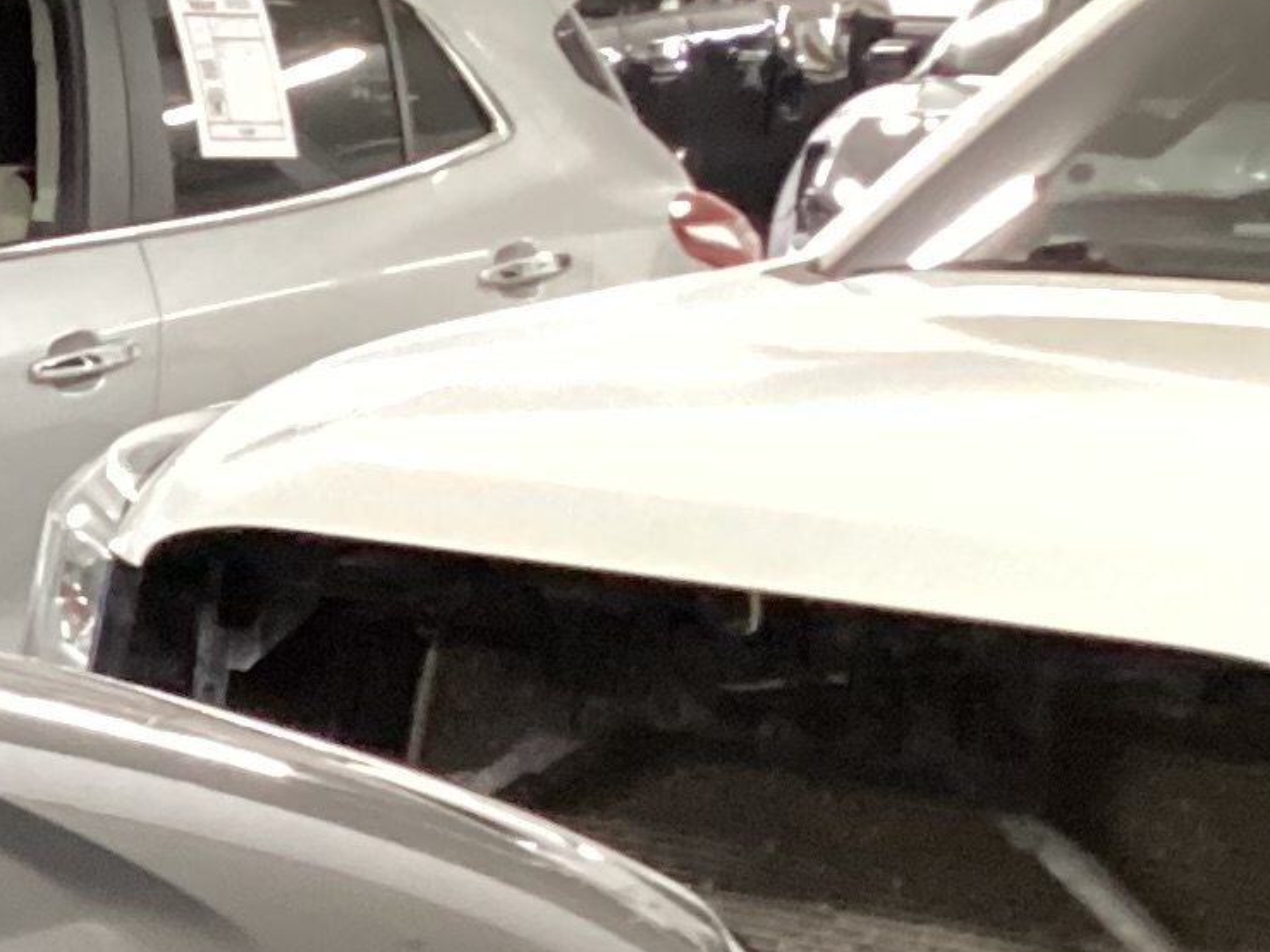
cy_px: 1397
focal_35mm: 137
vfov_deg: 10.5
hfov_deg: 12.4
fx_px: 5025
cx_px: -1433
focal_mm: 3.3
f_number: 2.4
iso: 400
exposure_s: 1/25
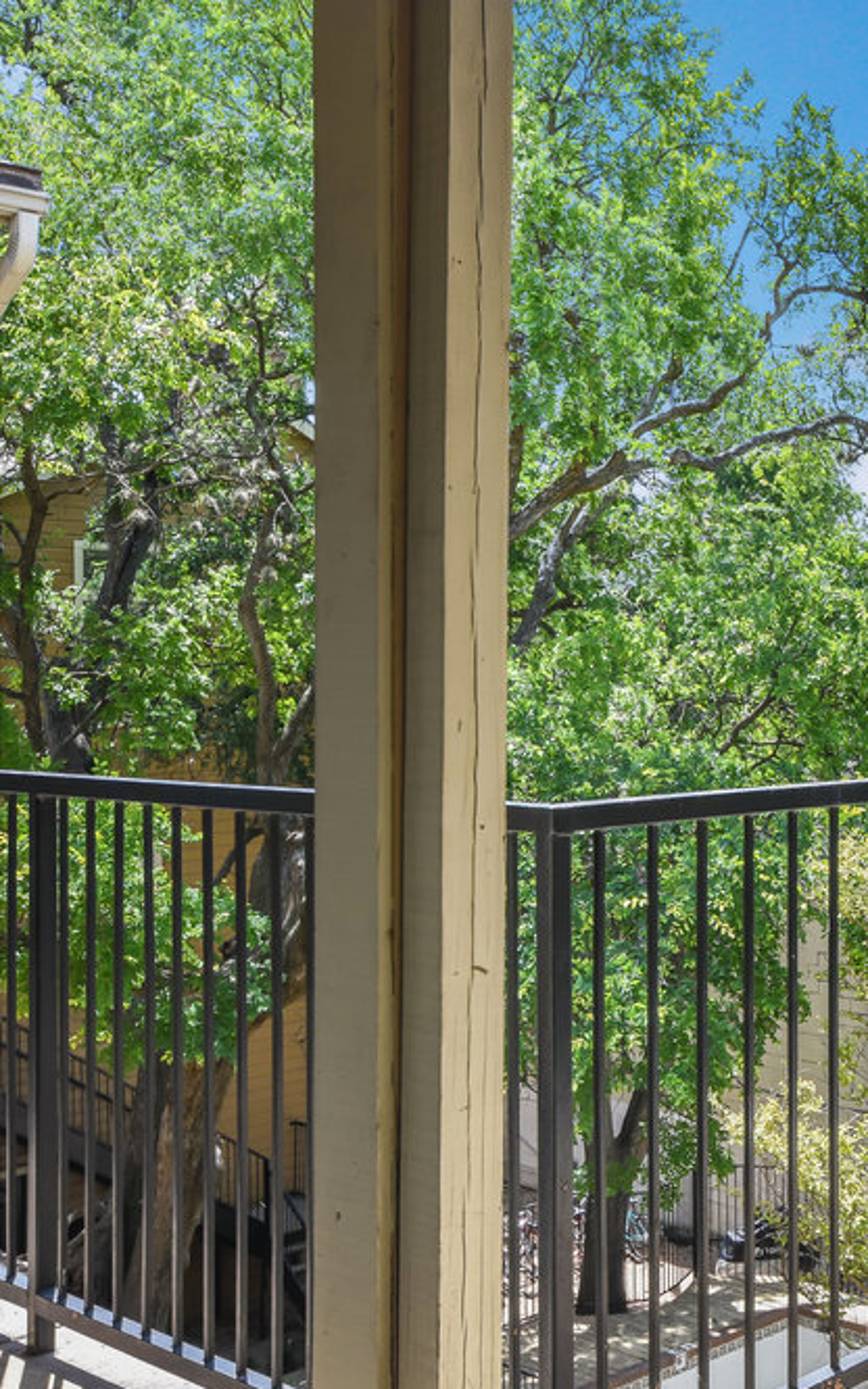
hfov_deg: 25.1
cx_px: 1002
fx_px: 1780
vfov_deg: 42.7
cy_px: 688
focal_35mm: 47
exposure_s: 1/125
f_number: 8
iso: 200
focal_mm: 20
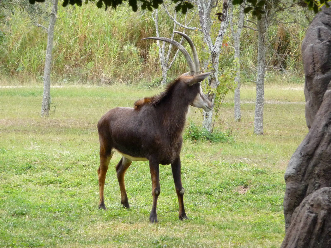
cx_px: 166
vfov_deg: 5.3
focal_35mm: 280
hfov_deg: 7.1
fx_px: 2677
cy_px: 124
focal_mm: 47
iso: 400
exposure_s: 1/250
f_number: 4.9
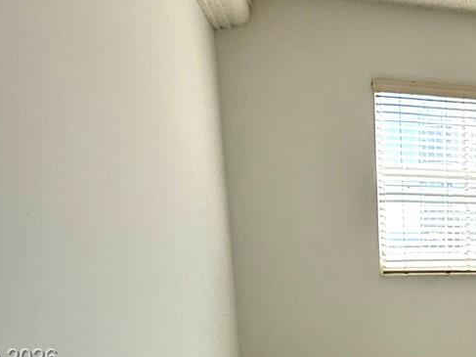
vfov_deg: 29.4
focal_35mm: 46
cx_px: 535
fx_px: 632
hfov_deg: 34.9
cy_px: 359
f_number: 2.2
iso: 64
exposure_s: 1/289
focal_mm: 2.22
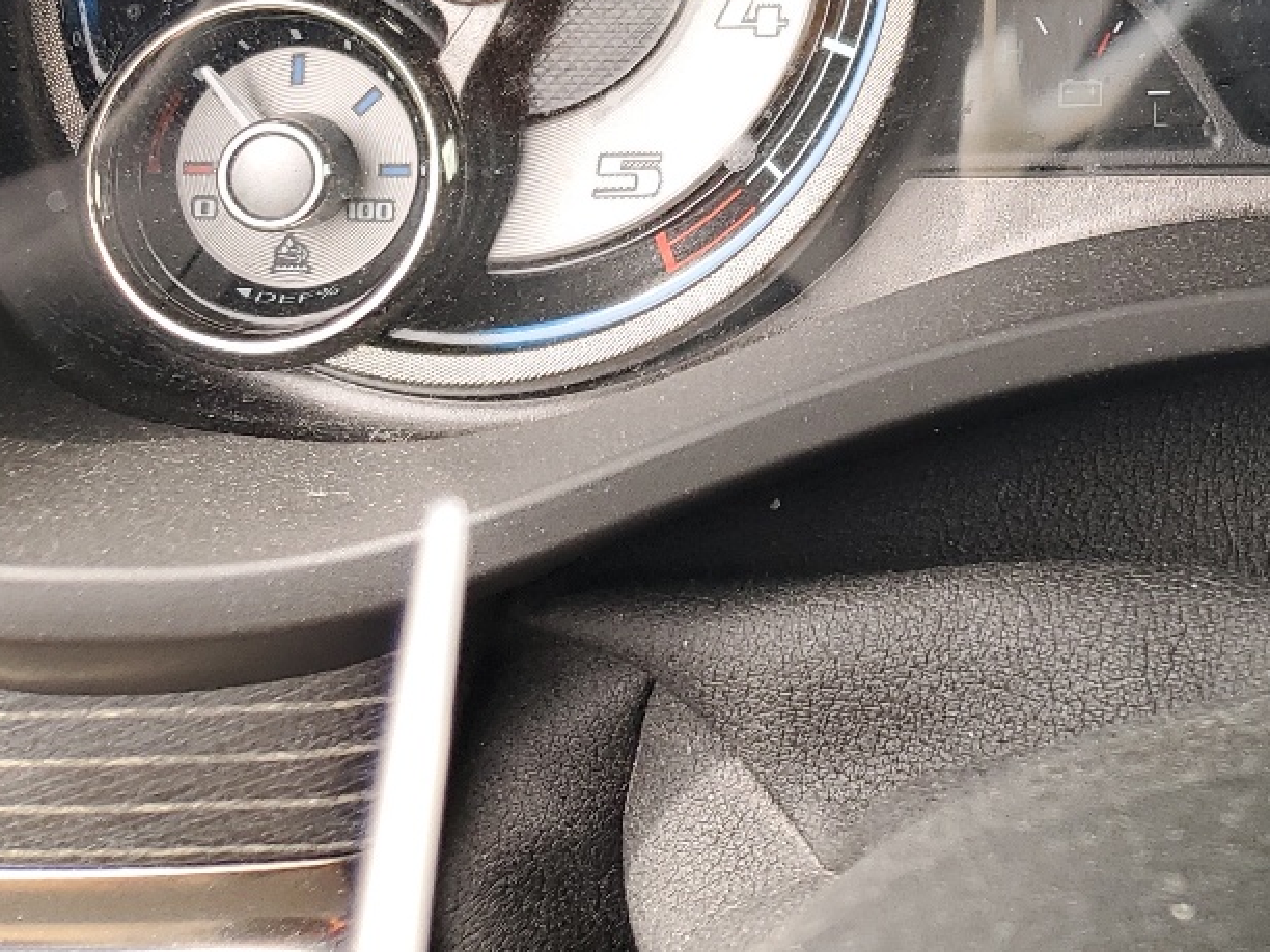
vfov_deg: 19.9
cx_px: 1475
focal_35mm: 68
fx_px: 2495
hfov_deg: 25.9
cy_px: -276
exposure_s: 1/278
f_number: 1.5
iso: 50
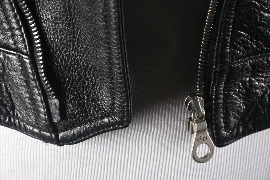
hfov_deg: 9.8
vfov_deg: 6.6
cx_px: 135
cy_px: 90
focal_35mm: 210
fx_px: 1576
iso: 200
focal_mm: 140
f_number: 10
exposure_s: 1/125
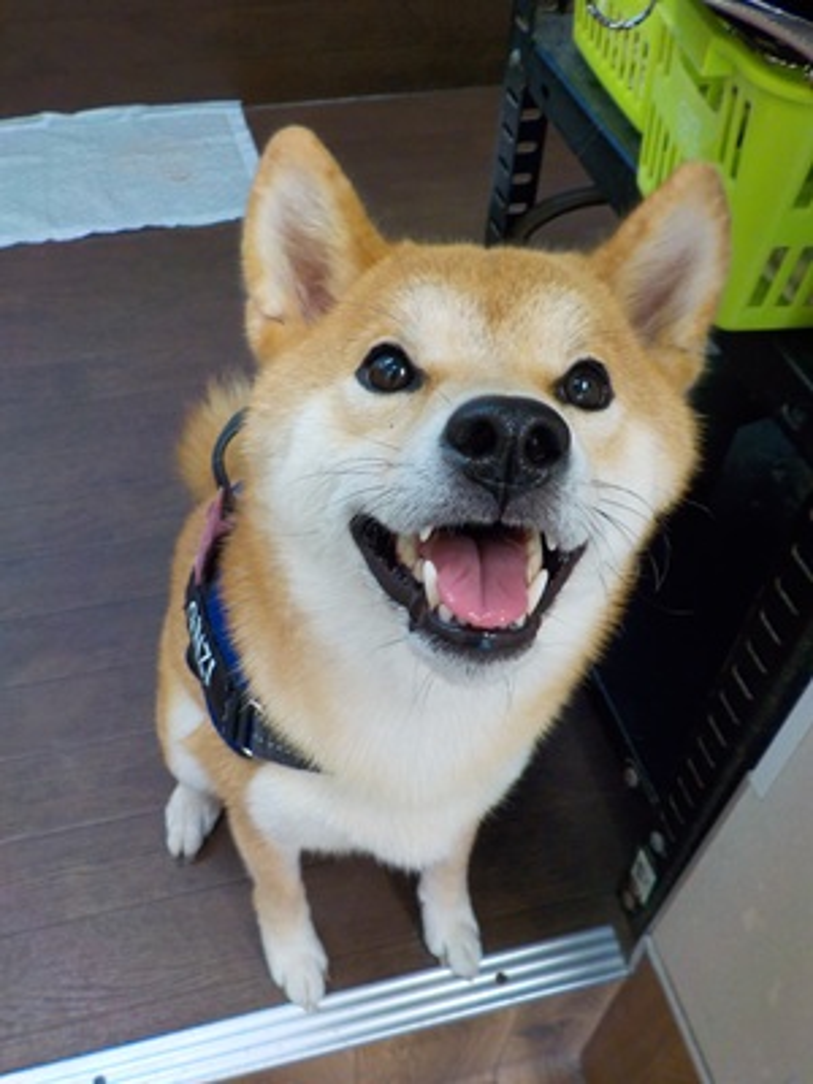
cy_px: 542
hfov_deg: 46.8
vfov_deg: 60.0
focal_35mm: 30
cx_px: 406
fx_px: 939
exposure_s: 1/30
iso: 220
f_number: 3.3
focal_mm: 4.1
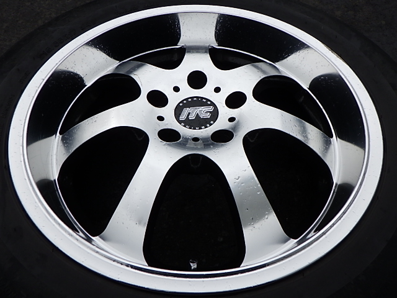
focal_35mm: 28
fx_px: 321
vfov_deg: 49.7
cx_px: 198
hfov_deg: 63.4
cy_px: 149
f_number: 4.2
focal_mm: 5
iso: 125
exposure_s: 1/640
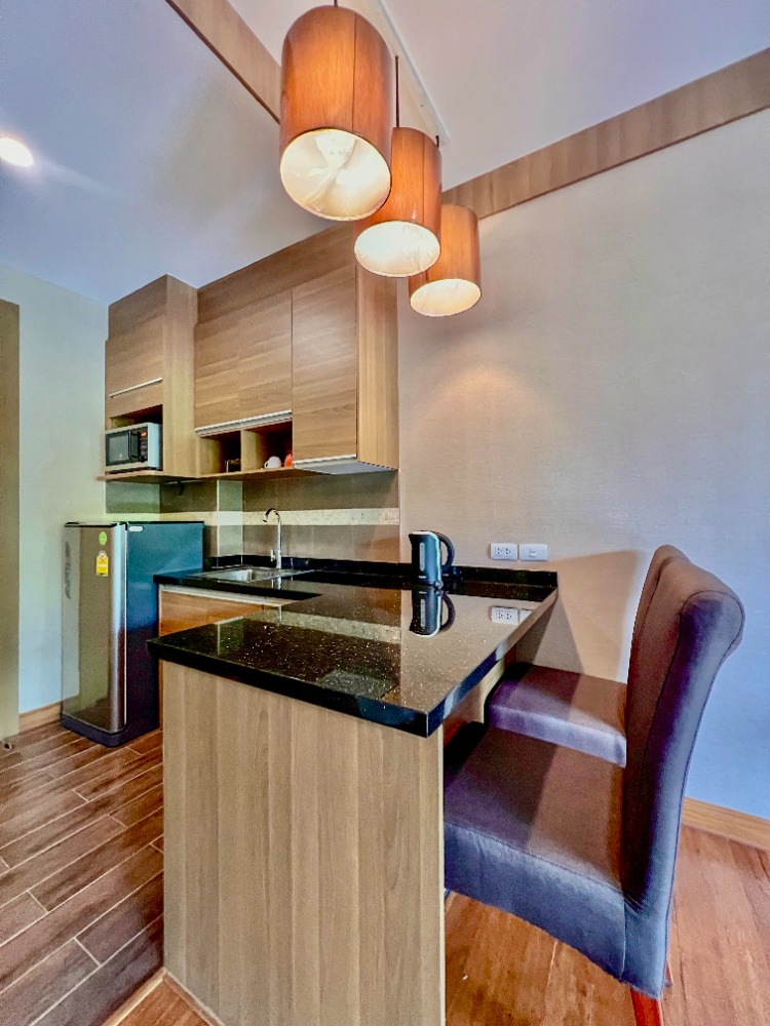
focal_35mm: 13
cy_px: 513
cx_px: 385
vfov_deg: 106.2
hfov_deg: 89.9
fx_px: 386
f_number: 1.8
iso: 500
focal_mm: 1.57
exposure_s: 1/50
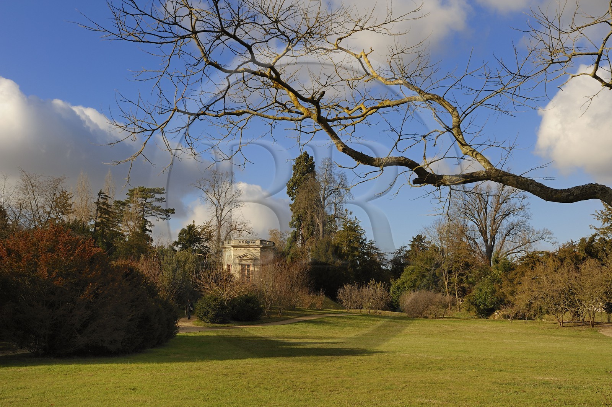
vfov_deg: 28.0
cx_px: 306
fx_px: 815
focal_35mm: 48
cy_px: 204
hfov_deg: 41.1
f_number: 13
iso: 200
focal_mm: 48
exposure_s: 1/160
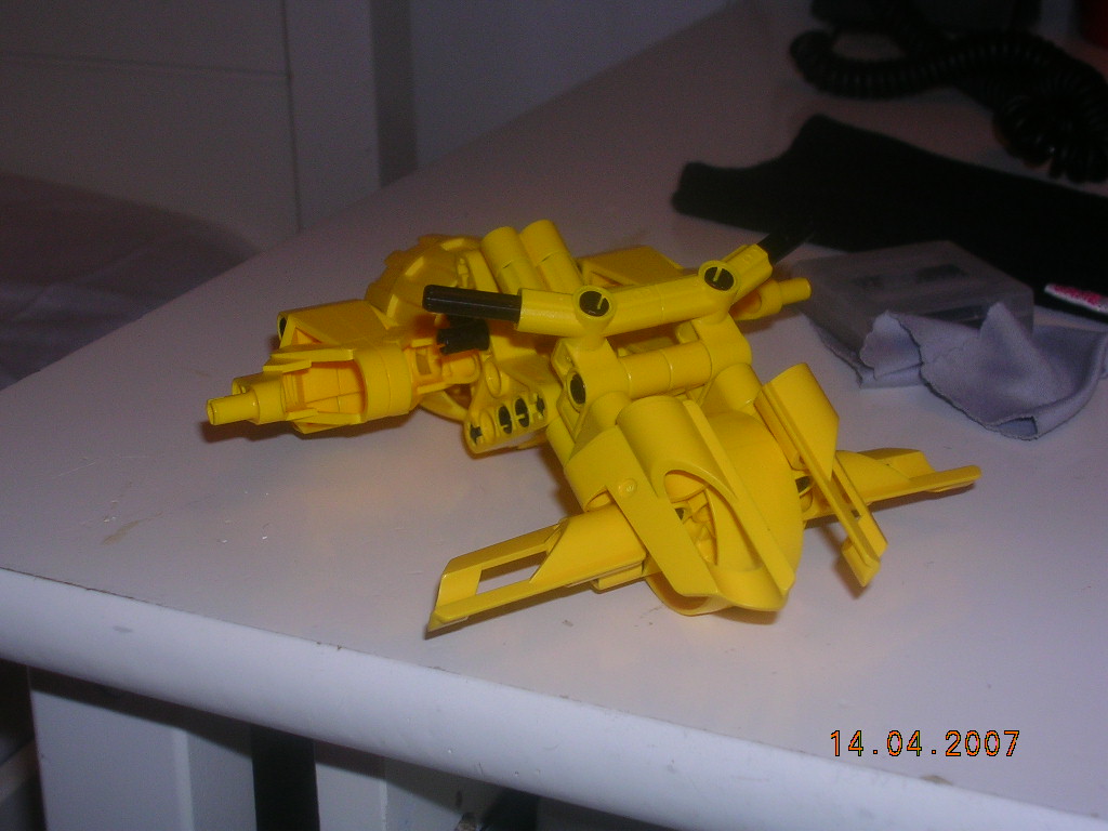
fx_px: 2017
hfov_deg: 30.7
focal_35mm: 63
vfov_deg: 23.3
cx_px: 554
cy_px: 416
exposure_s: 1/60.1
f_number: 3.5
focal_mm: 9.6
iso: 50
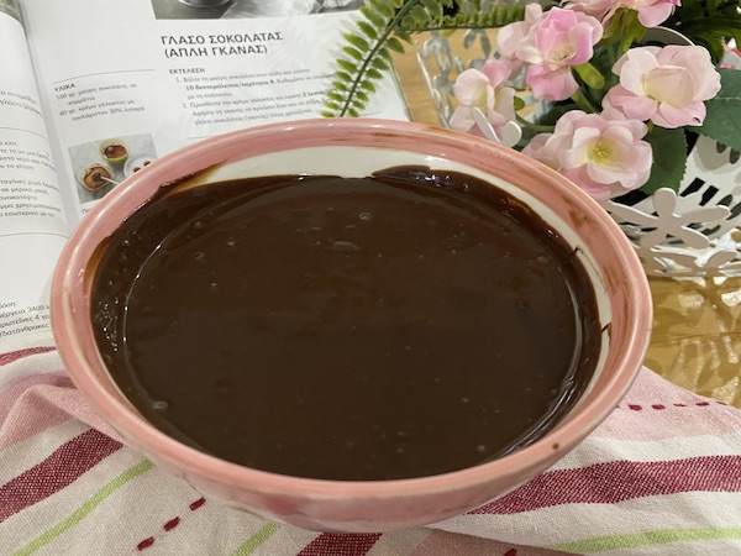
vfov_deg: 53.1
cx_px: 370
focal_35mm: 26
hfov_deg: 67.3
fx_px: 557
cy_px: 278
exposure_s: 1/25
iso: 500
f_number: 1.8
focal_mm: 4.25
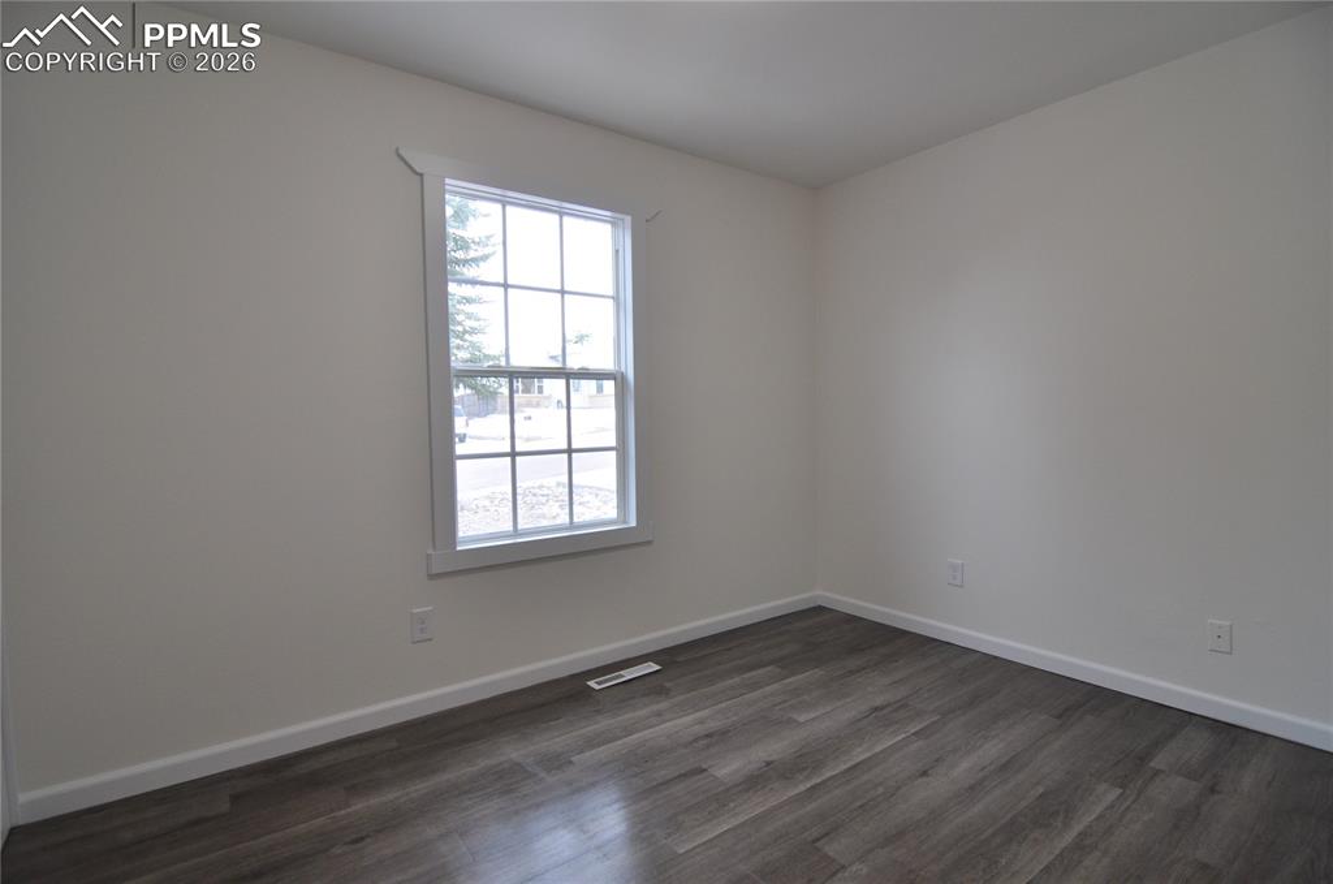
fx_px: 610
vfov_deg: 71.9
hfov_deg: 95.1
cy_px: 442
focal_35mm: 16
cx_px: 666
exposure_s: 1/80
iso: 400
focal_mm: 11
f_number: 4.5
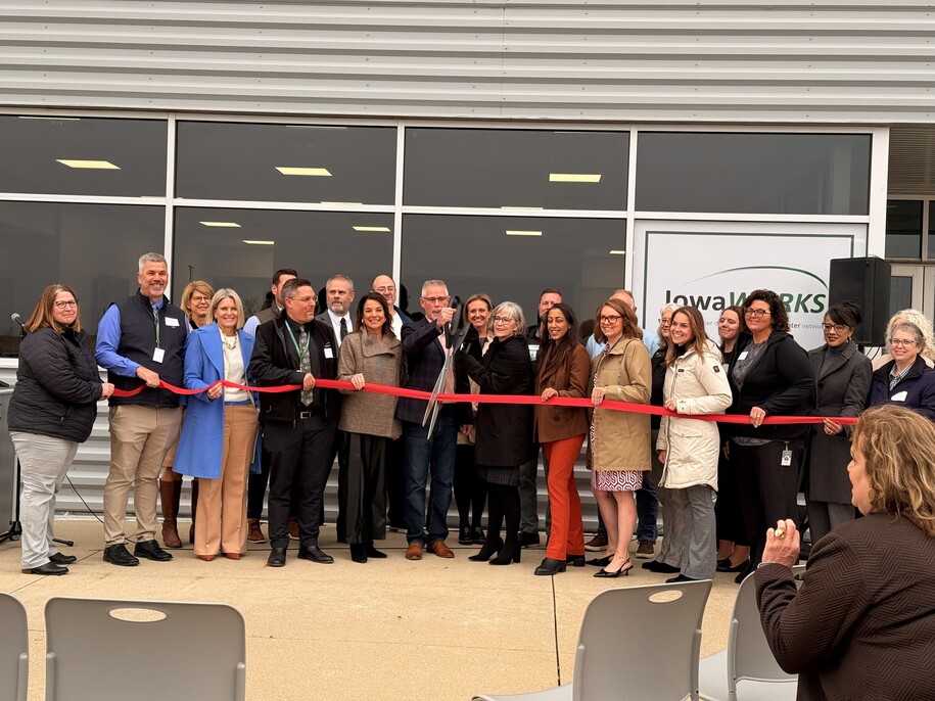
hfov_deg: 39.7
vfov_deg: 30.3
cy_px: 350
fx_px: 1296
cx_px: 468
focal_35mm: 48
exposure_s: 1/583
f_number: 1.78
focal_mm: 6.76
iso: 80
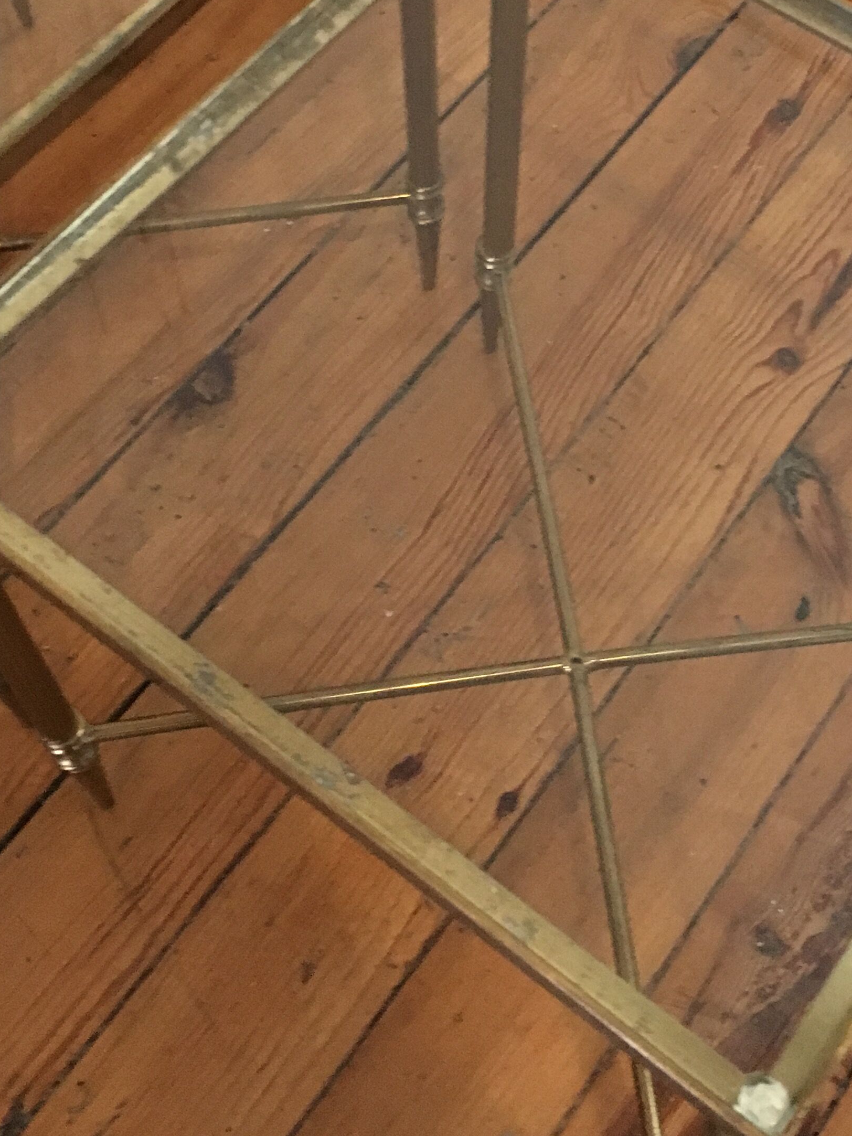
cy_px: 364
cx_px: 546
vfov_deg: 35.1
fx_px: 1772
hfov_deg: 26.9
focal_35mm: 54
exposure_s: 1/17
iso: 250
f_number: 2.2
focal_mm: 4.15
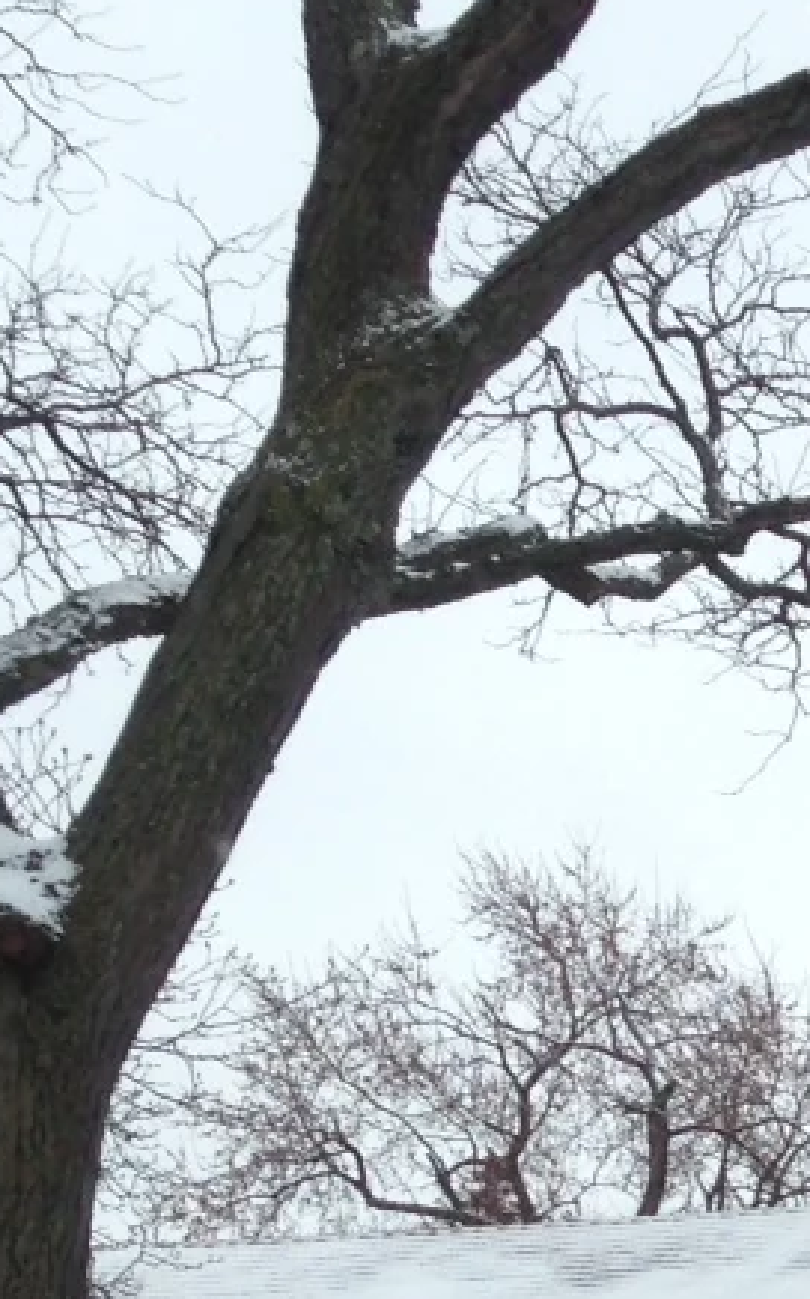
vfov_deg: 15.4
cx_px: 1578
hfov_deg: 9.4
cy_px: 1570
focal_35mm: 131
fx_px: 4633
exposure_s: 1/488
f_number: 2.4
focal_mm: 4.12
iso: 50
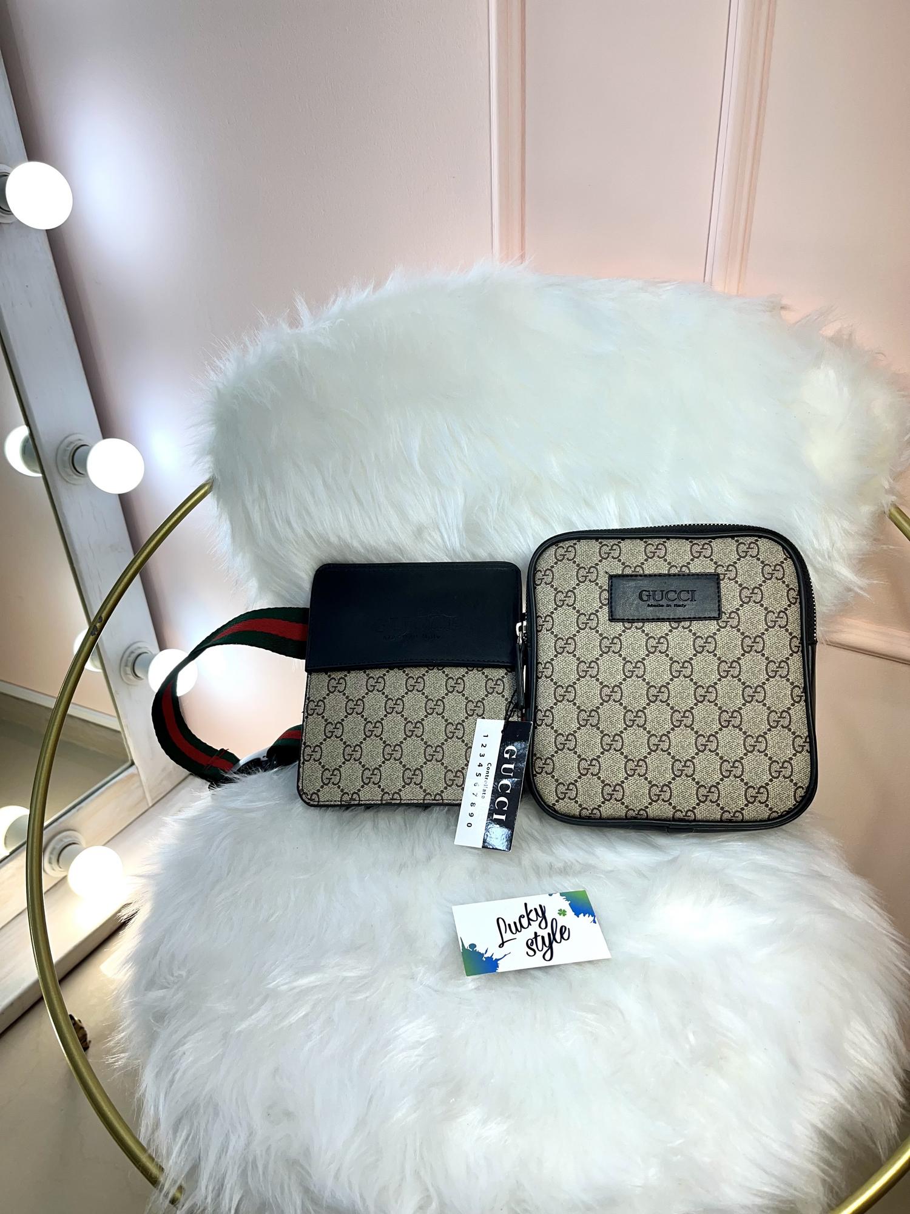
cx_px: 455
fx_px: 911
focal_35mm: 26
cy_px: 607
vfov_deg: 67.3
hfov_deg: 53.1
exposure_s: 1/534
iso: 50
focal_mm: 5.1
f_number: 1.6
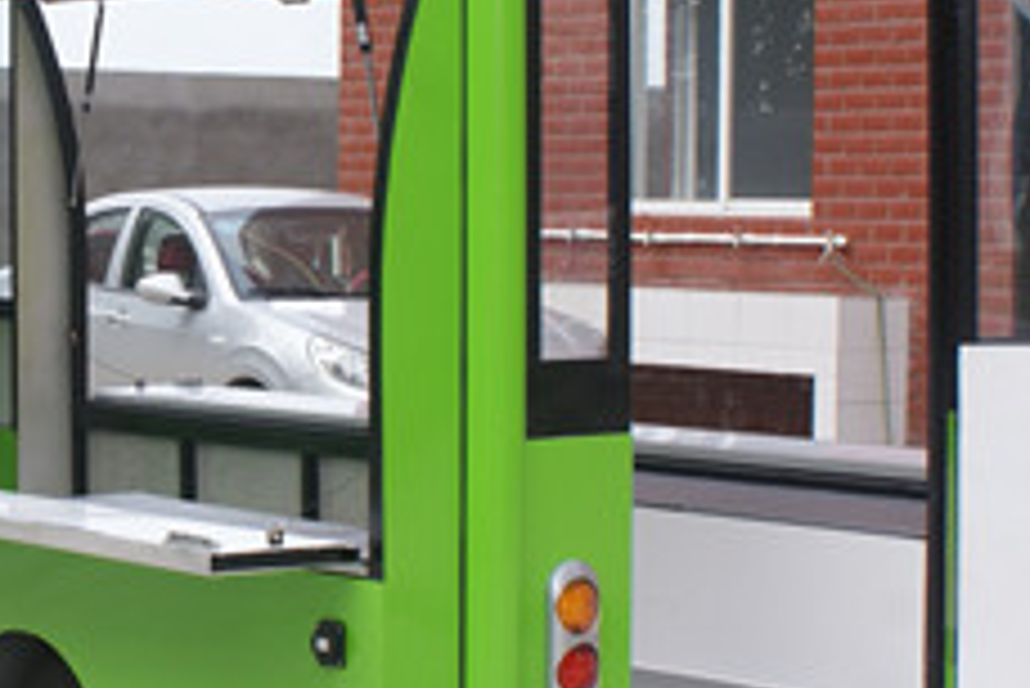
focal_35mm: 102
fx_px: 2920
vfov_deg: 13.4
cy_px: 232
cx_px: 76
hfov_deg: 19.6
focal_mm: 26
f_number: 10
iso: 100
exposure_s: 1/80
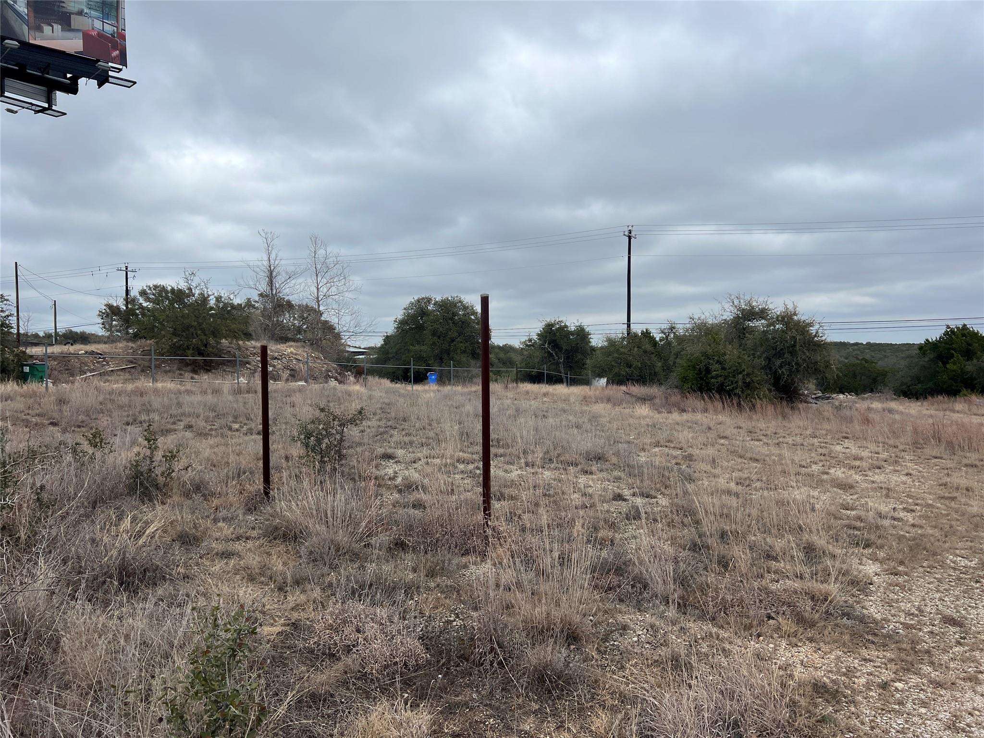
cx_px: 492
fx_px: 739
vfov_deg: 53.1
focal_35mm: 26
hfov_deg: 67.3
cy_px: 369
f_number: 1.5
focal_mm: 5.7
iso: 50
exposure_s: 1/2252
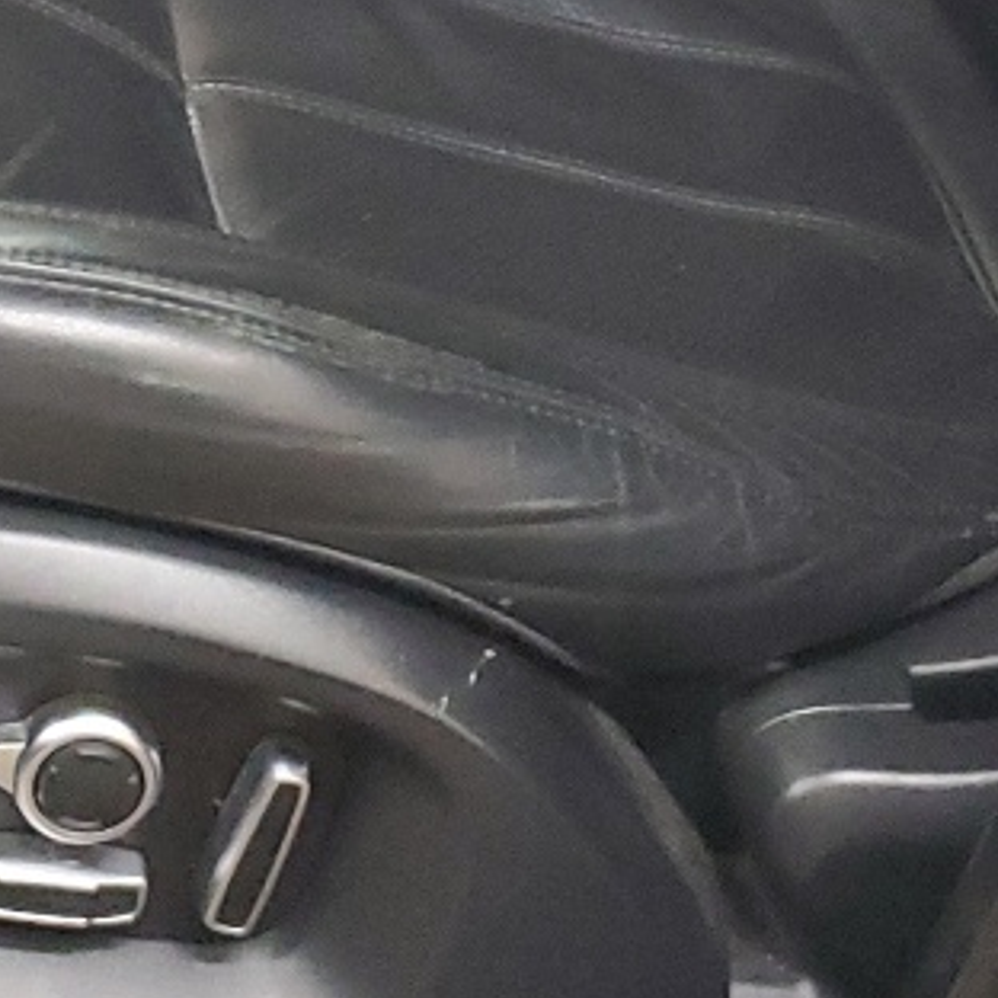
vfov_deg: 13.4
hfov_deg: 14.4
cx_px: -128
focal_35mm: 118
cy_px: -748
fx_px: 3849
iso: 305
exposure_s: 1/17
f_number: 1.5
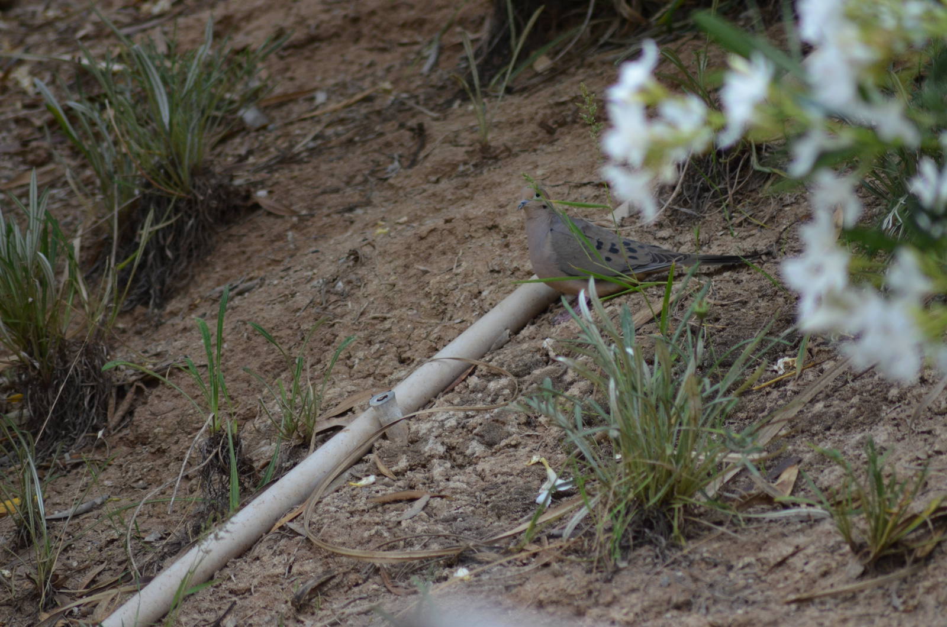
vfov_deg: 3.0
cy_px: 314
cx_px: 474
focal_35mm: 450
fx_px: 11814
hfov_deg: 4.6
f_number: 5.6
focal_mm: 300
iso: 800
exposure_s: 1/640
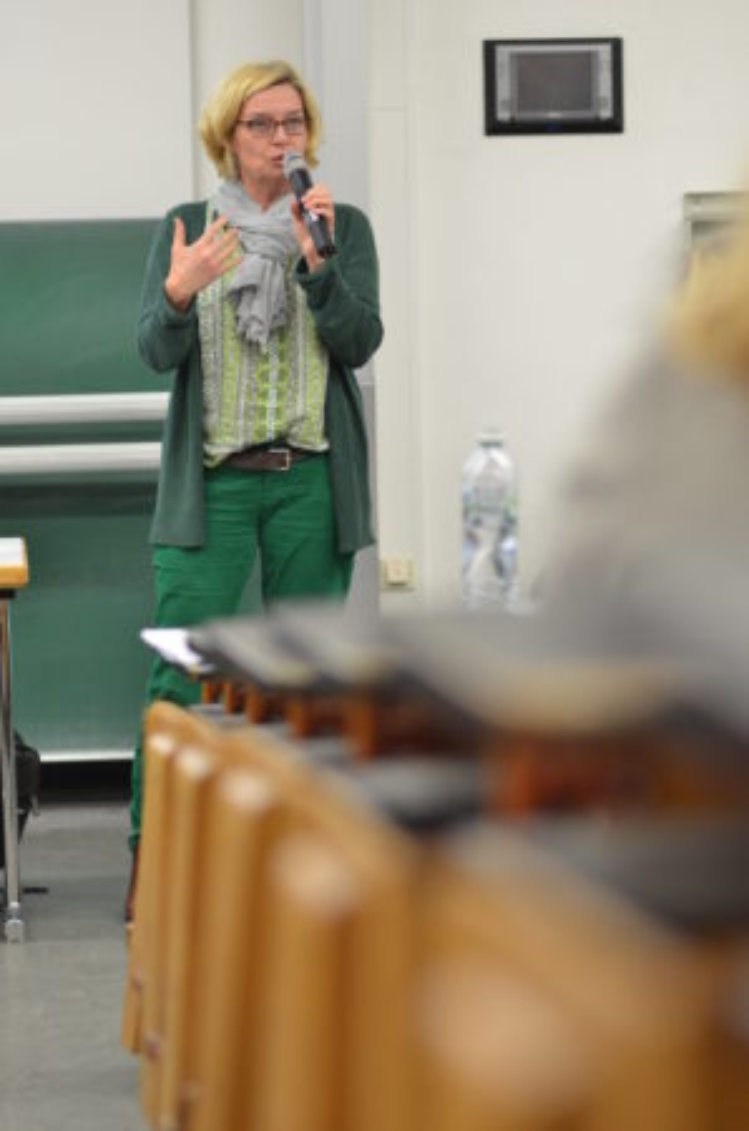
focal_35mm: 128
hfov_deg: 10.7
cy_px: 566
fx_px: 3997
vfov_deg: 16.1
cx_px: 374
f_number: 2.2
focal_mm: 85
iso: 1000
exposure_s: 1/100
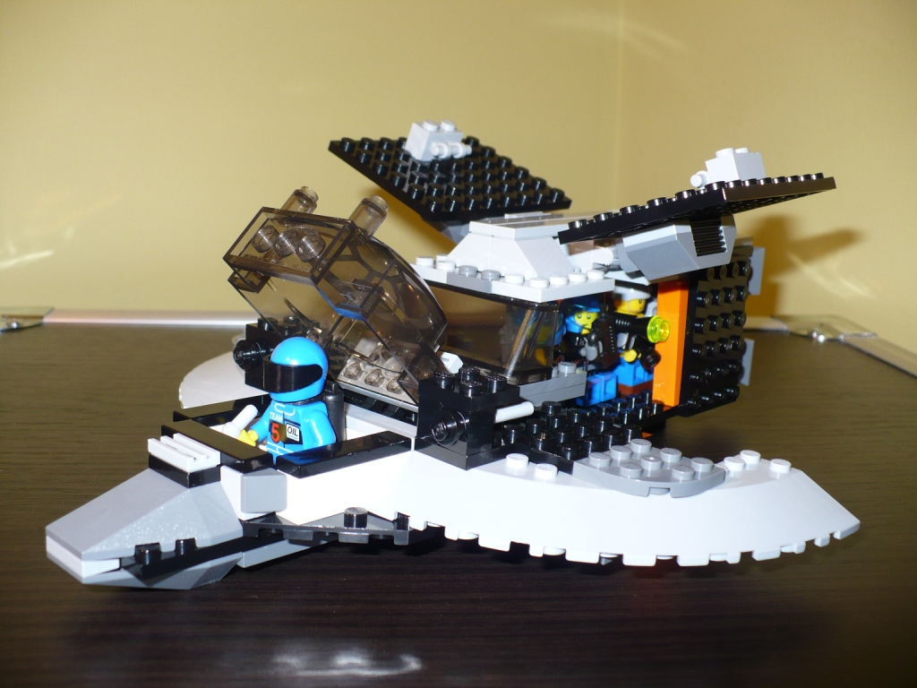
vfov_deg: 38.7
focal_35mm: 37
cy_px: 344
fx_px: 980
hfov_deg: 50.1
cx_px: 458
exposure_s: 1/30
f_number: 2.8
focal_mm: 6.1
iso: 100
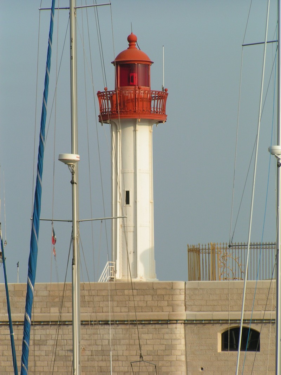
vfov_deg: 8.8
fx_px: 2447
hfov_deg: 6.6
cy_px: 188
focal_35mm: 226
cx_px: 140
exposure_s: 1/500
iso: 50
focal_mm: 34.5
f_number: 5.6
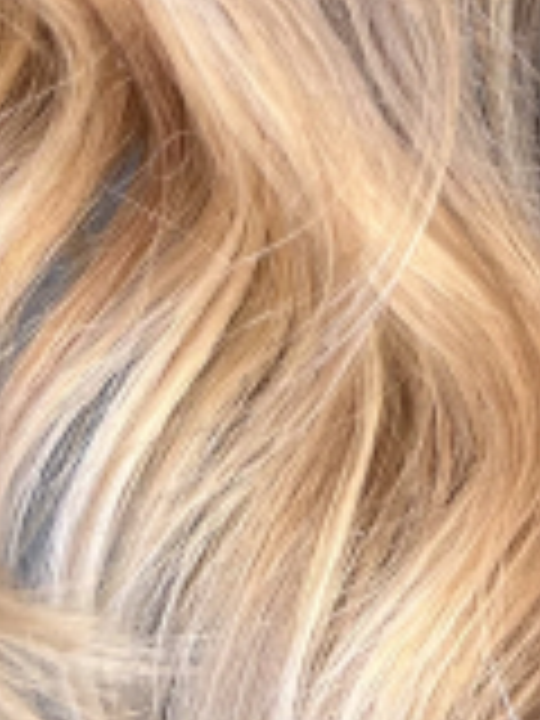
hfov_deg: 9.6
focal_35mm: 152
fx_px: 3162
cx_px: 621
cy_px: -857
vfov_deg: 11.3
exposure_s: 1/183
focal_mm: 5.7
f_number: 1.5
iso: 40
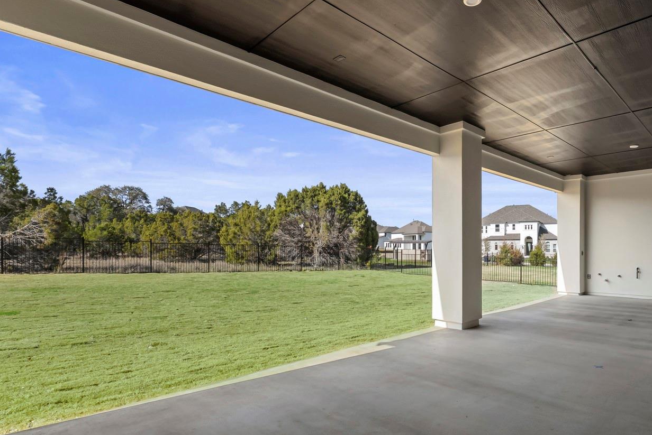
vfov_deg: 59.3
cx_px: 393
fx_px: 381
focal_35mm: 21
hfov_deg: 80.1
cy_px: 249
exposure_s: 1/160
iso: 400
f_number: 11
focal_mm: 16
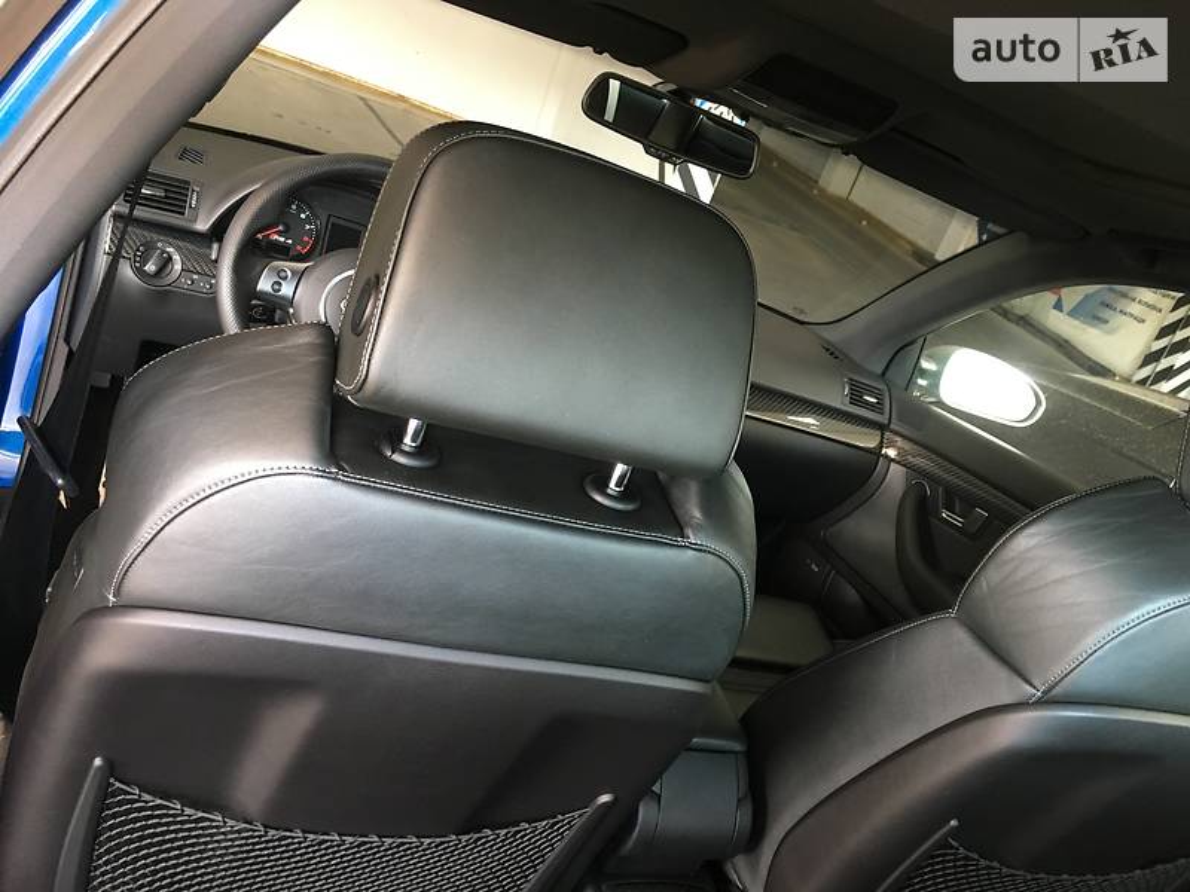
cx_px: 595
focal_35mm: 29
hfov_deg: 61.7
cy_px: 446
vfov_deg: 48.2
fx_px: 997
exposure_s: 1/33
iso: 160
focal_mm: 4.2
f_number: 2.2
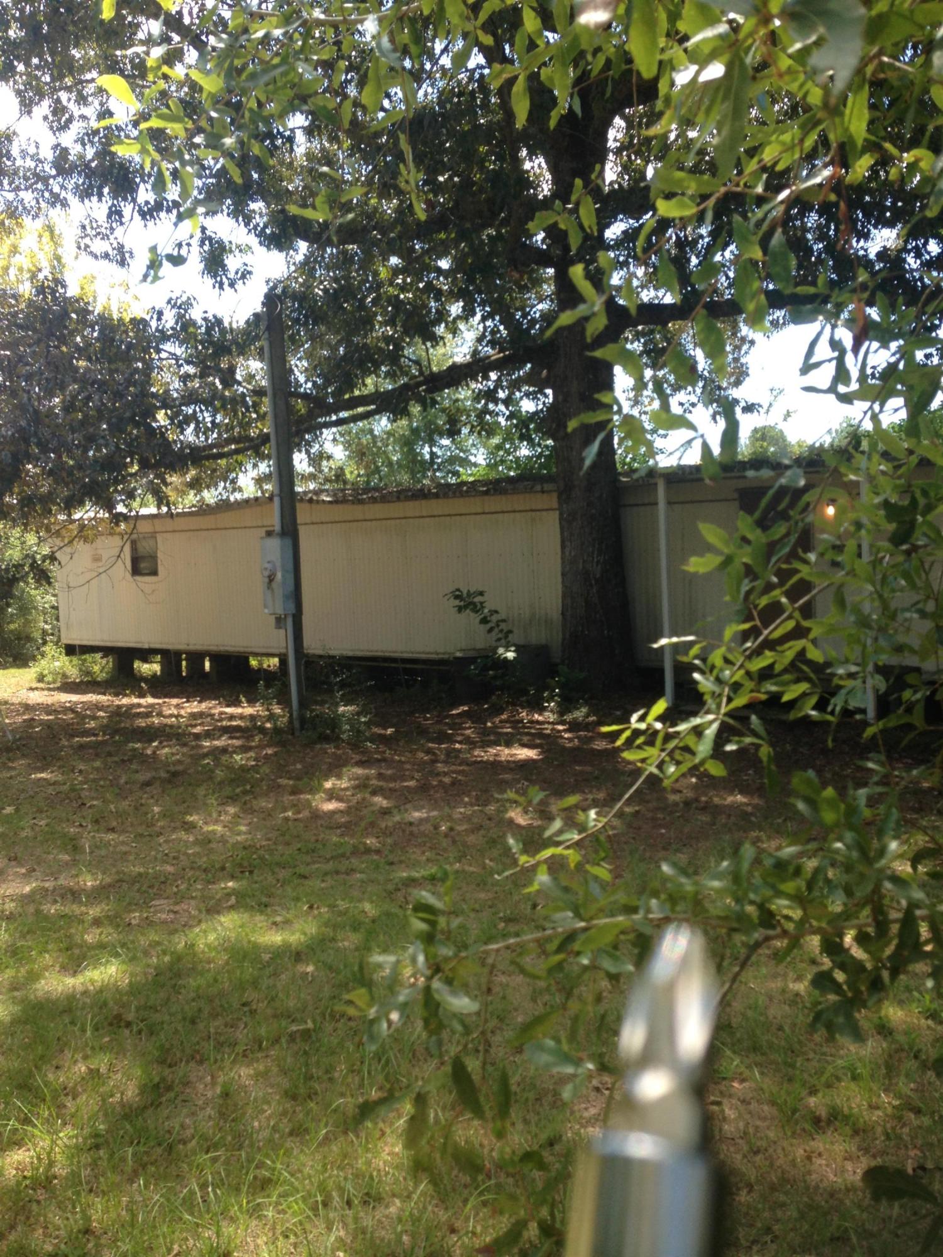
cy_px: 628
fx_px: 1199
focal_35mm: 33
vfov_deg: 55.4
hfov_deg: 42.9
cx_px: 472
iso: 50
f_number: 2.4
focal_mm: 4.12
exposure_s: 1/350
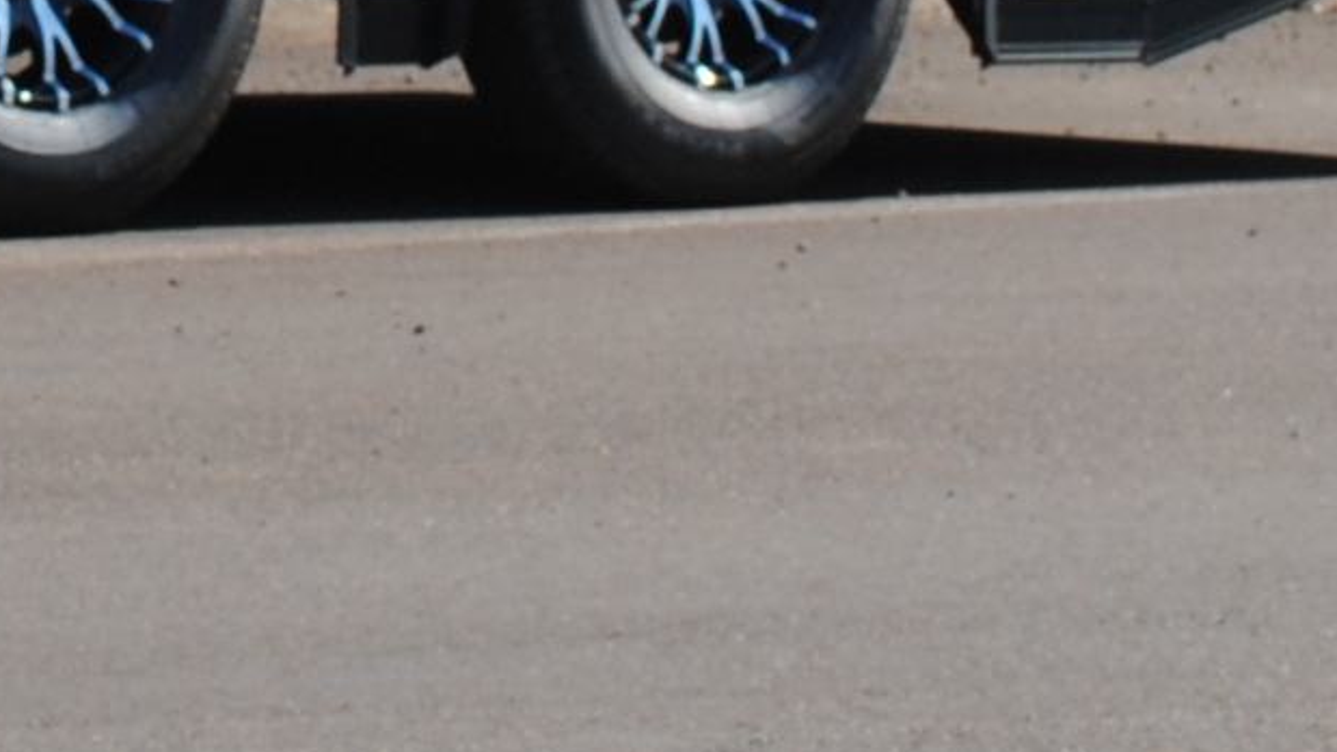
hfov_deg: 8.4
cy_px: -946
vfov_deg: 4.6
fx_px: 9075
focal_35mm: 256
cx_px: -132
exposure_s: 1/250
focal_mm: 26
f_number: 8
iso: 100
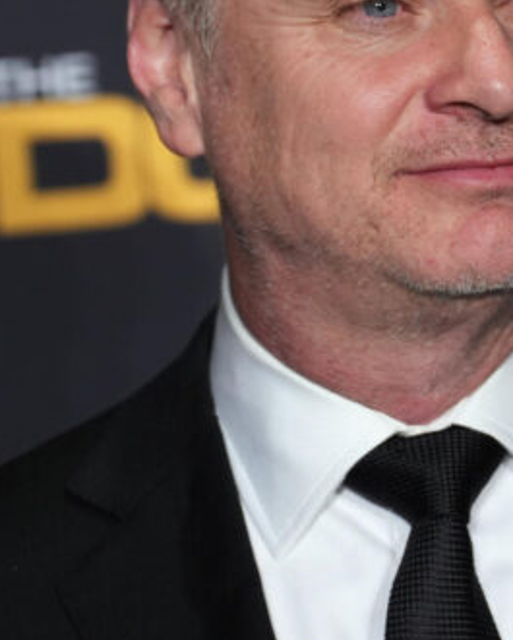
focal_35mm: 299
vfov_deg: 6.5
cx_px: 389
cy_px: 242
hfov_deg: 5.2
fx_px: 5672
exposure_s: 1/250
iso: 1600
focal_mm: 103
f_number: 3.2
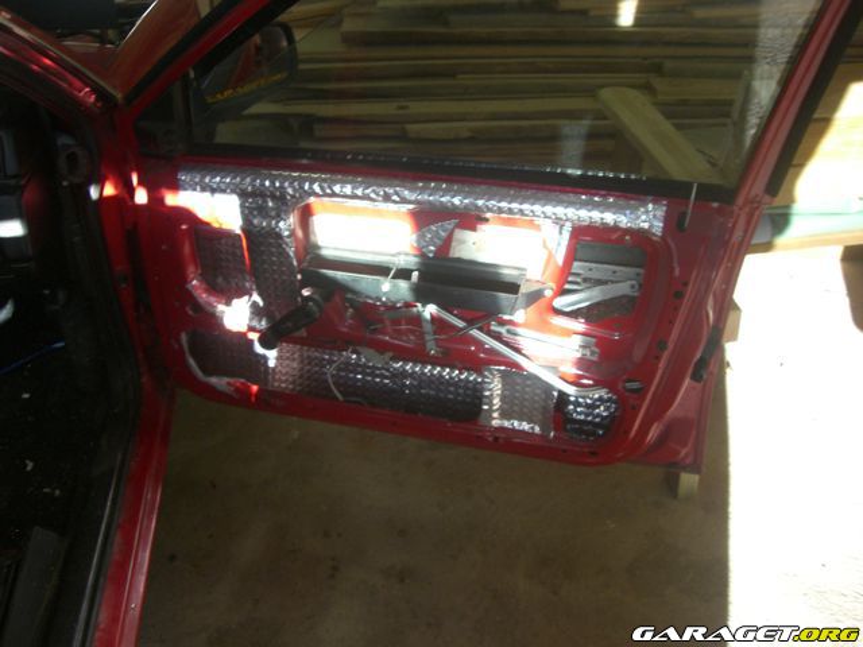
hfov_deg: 49.0
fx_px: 947
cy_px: 324
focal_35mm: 38
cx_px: 432
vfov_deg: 37.7
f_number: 2.7
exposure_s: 1/60
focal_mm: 6.2
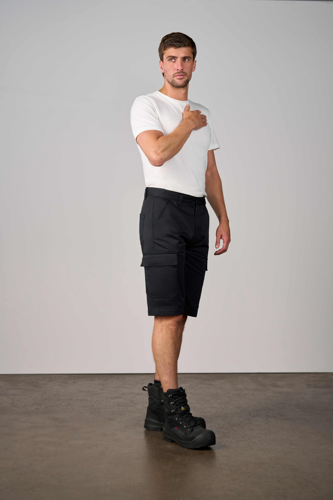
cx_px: 166
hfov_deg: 27.0
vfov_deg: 39.6
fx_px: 694
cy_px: 250
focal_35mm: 50
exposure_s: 1/160
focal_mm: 50
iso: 500
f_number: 3.5
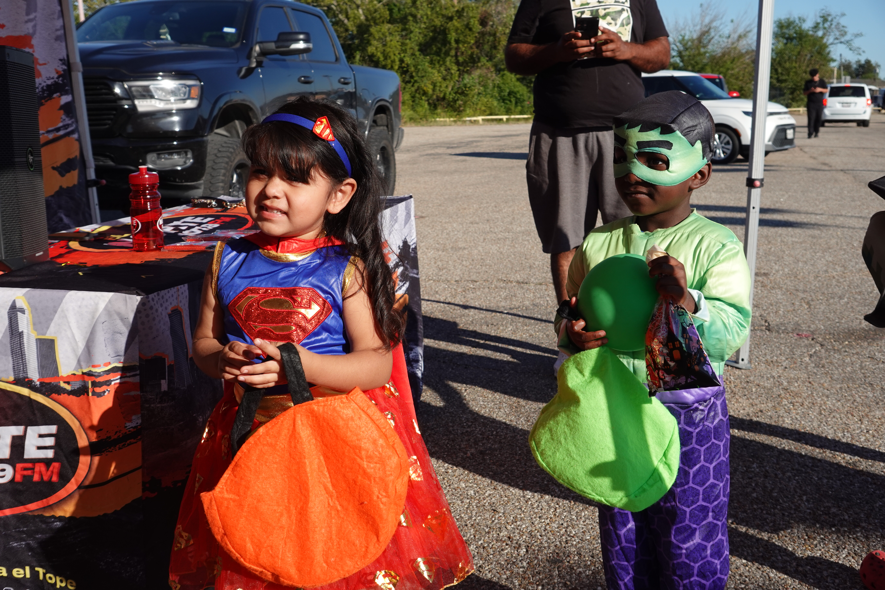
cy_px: 295
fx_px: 1032
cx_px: 442
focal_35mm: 42
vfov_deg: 31.9
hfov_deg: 46.4
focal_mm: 15.31
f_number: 4
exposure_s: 1/1000
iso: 125
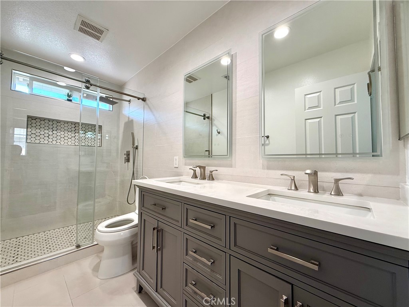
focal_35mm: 14
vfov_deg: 85.7
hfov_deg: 102.1
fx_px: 165
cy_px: 154
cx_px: 204
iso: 100
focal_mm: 2.22
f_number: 2.2
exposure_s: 1/120
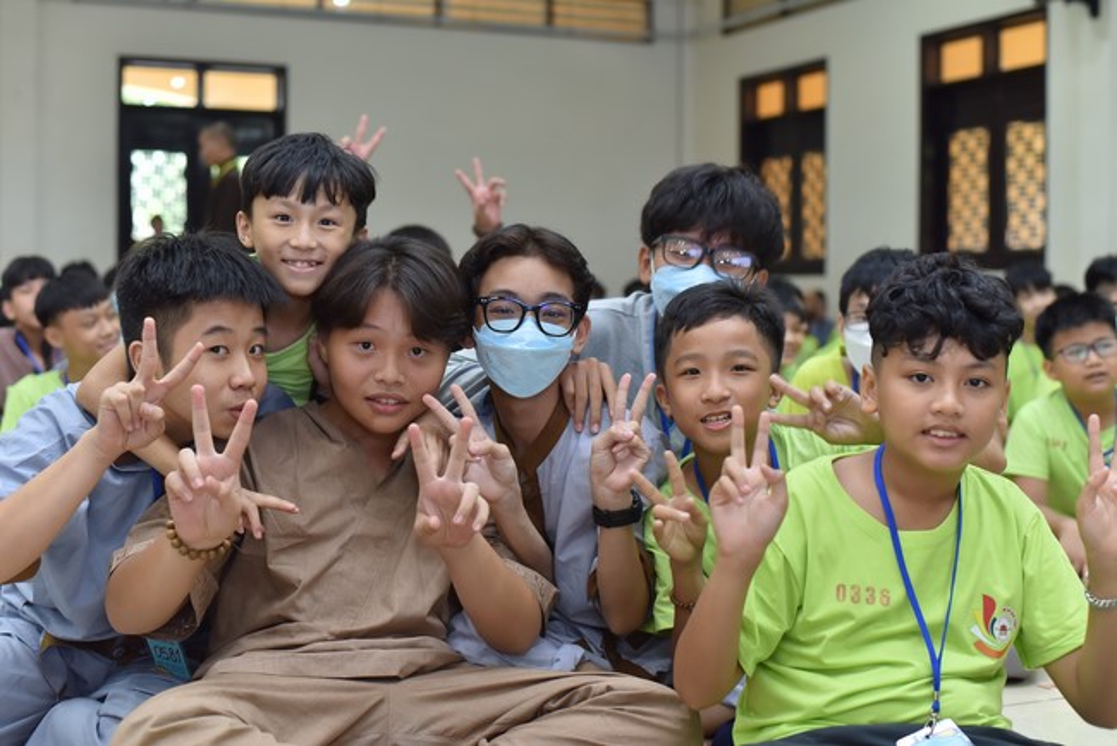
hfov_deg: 39.6
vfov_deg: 27.0
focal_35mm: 50
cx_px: 558
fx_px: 1552
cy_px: 373
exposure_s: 1/80
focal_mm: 50
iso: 800
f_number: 3.2
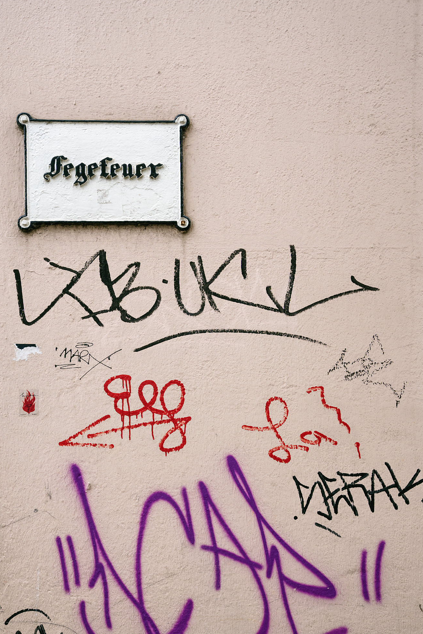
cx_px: 218
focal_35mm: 47
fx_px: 825
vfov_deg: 42.0
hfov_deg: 28.8
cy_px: 330
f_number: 7.1
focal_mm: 29.9
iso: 125
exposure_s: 1/60
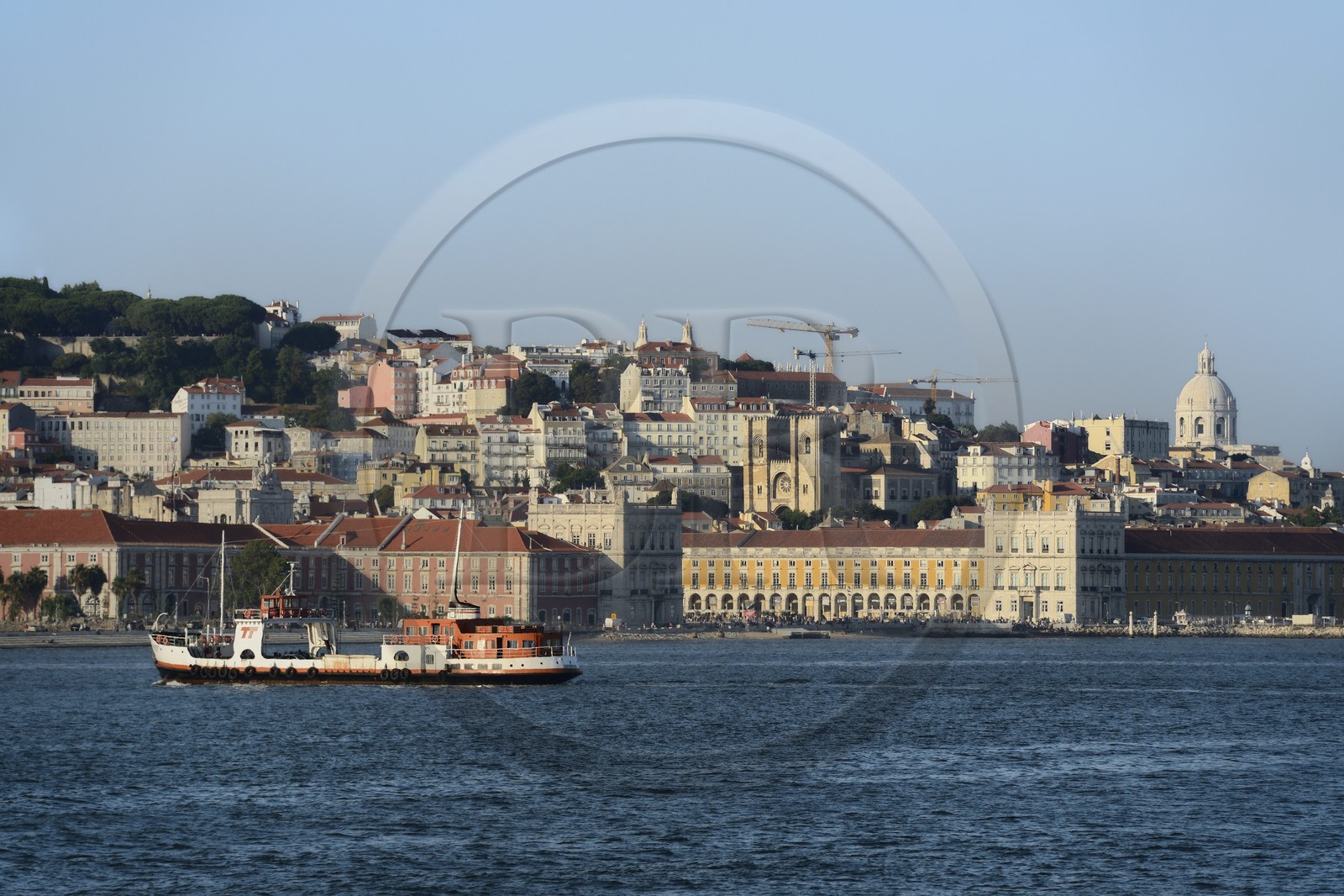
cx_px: 672
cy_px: 448
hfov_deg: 10.3
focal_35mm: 200
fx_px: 7465
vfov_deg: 6.9
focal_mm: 200
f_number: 7.1
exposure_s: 1/400
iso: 100
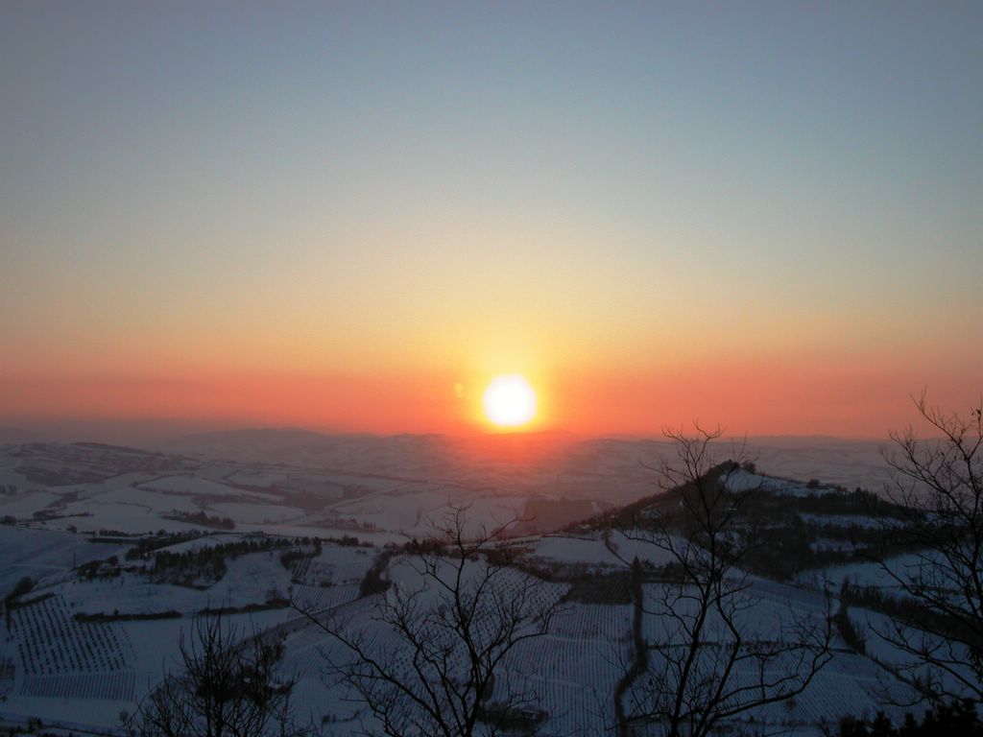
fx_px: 994
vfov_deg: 40.7
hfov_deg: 52.6
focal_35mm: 35
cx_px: 492
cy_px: 368
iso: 100
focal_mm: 8.9
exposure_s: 1/323
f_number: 6.3
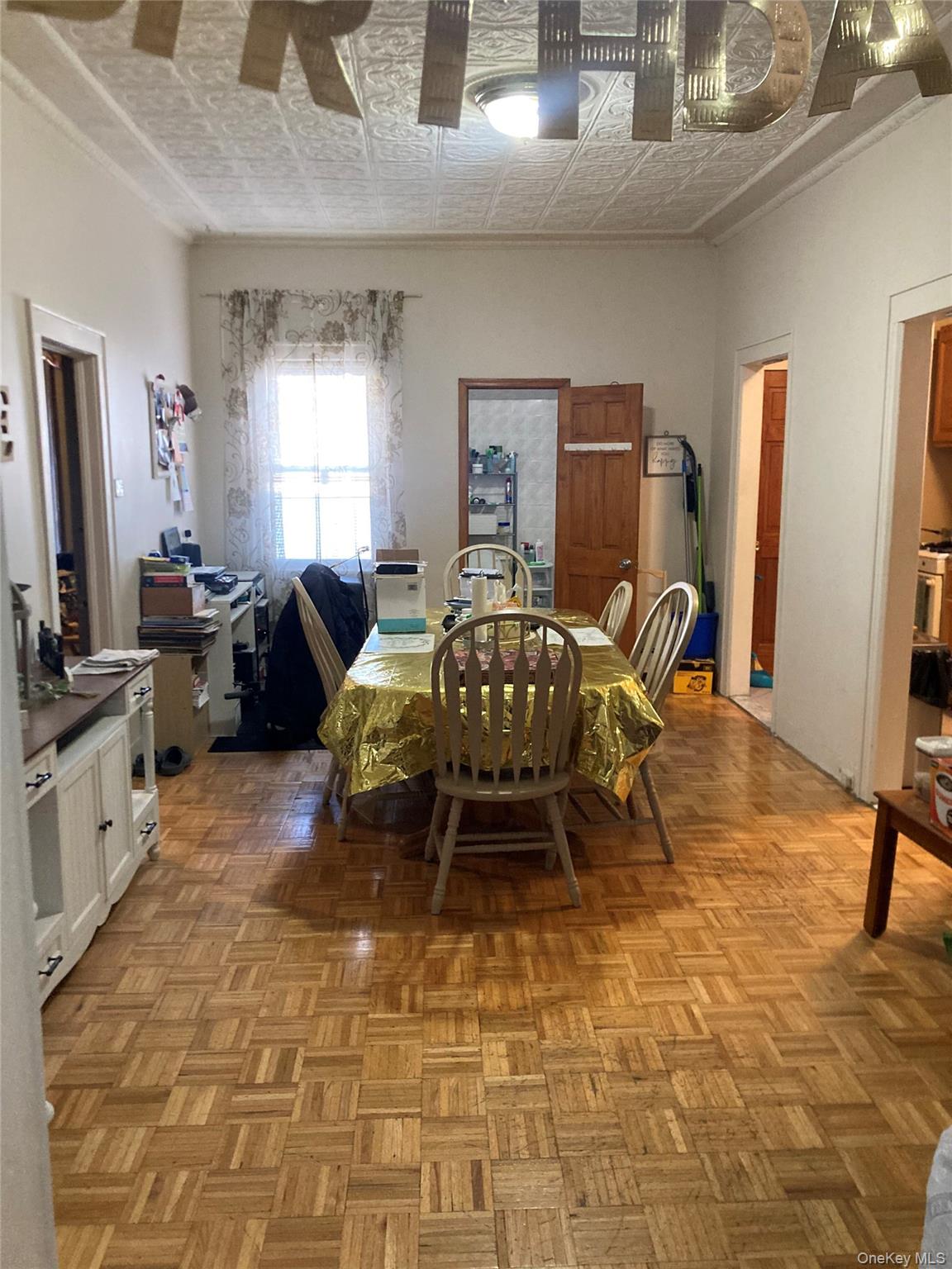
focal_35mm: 28
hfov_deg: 49.7
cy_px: 634
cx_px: 476
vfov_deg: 63.4
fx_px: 1027
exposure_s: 1/60
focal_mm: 3.99
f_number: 1.8
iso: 320
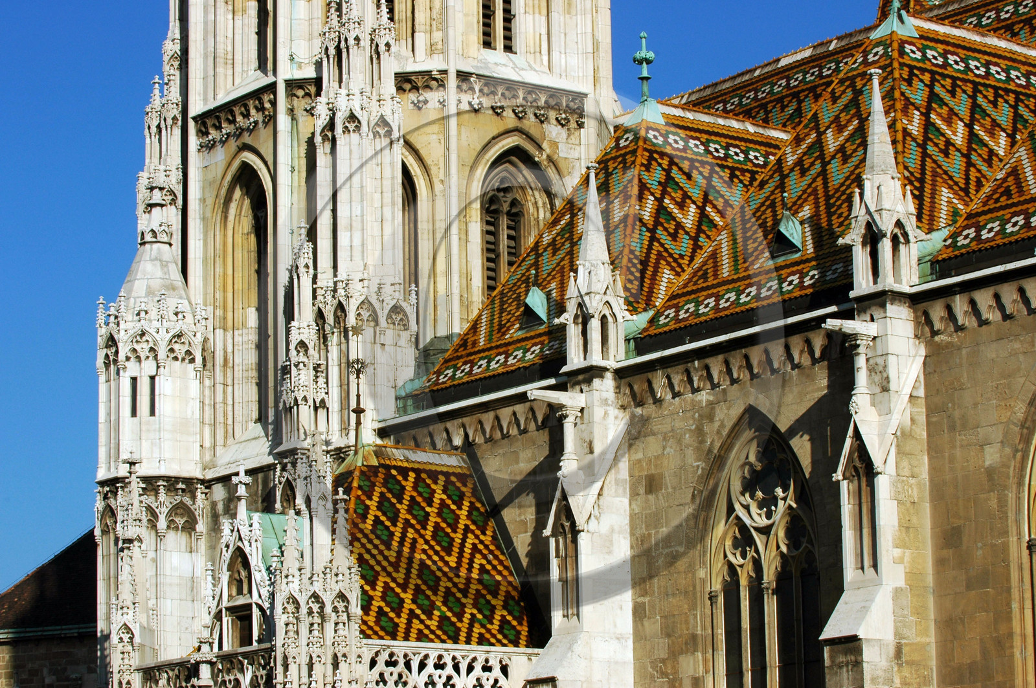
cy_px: 344
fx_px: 3018
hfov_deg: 19.5
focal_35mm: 105
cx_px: 518
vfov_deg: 13.0
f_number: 14
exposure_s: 1/250
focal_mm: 70
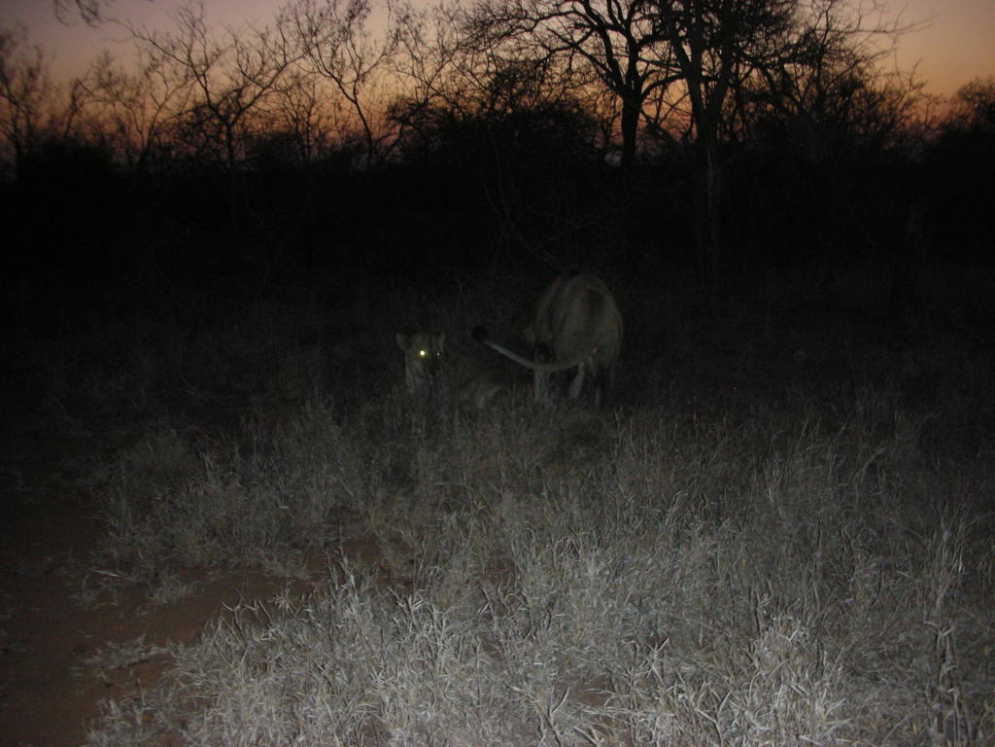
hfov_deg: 52.6
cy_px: 374
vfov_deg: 40.7
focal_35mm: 35
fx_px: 1006
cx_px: 498
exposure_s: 1/60.1
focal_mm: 5.8
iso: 200
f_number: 3
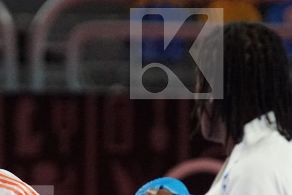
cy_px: 231
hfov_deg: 2.8
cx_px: 177
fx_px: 6011
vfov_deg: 1.9
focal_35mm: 741
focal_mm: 160
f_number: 2.8
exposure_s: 1/2000
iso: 3200
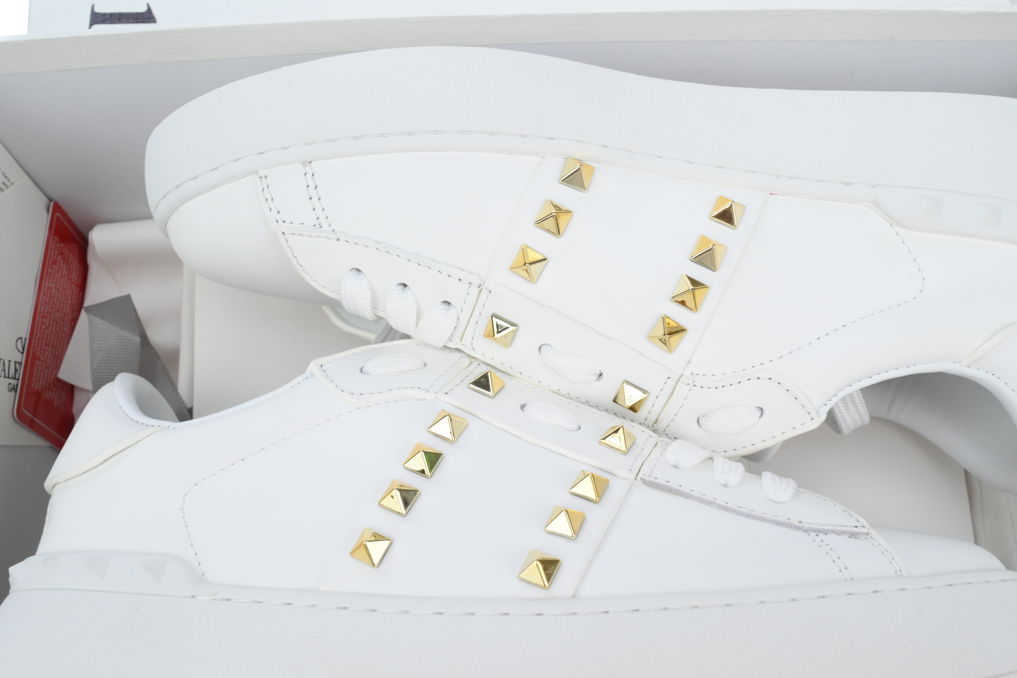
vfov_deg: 40.2
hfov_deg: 57.7
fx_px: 921
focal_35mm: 33
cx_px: 540
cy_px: 410
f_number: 13
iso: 800
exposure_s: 1/125
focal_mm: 26.5
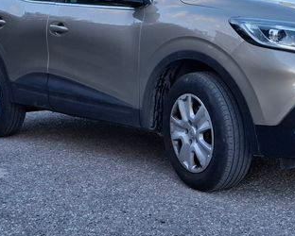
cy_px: 44
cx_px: 200
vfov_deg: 31.8
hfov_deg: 39.7
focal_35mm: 46
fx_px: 402
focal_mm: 5.54
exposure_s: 1/267
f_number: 1.8
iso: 50
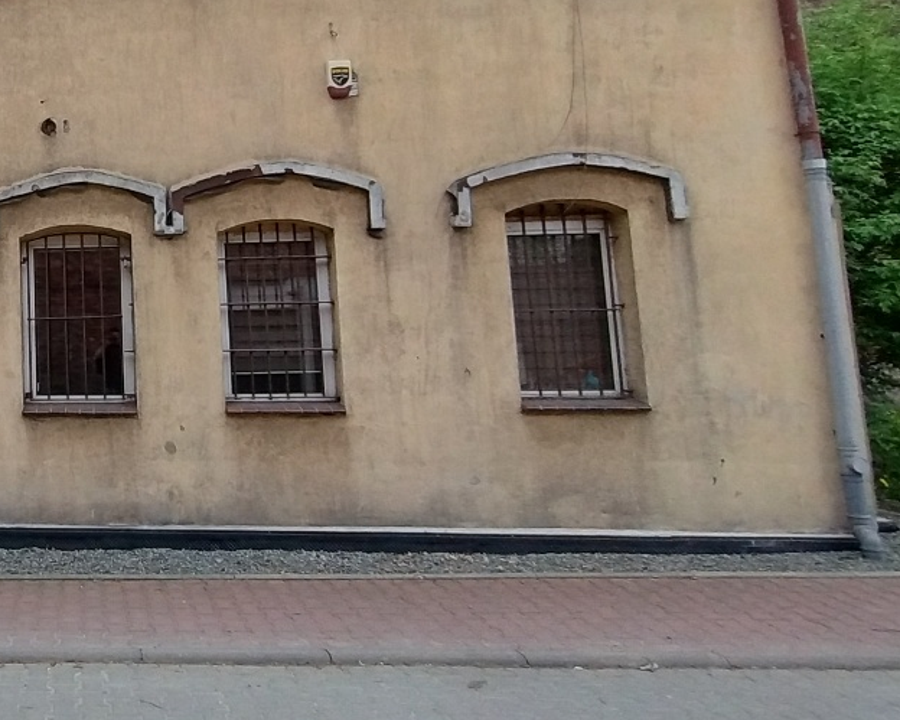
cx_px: -13
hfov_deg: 43.6
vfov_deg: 41.5
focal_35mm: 35
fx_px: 932
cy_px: 220
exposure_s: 1/640
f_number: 2.2
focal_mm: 1.66
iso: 100
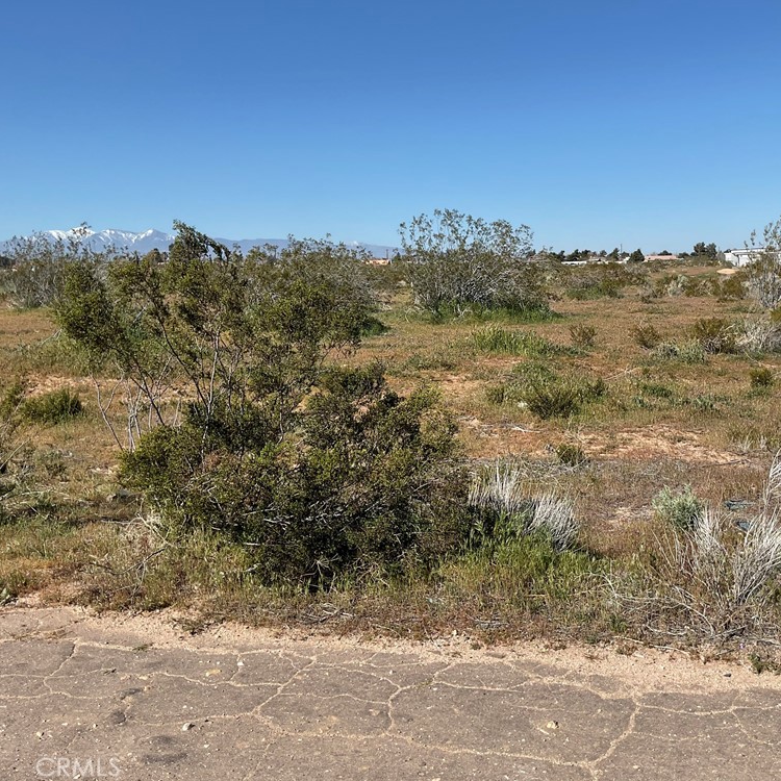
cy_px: 382
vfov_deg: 47.2
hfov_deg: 46.7
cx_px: 498
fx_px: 893
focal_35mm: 35
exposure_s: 1/2320
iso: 16
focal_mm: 3
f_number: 1.8
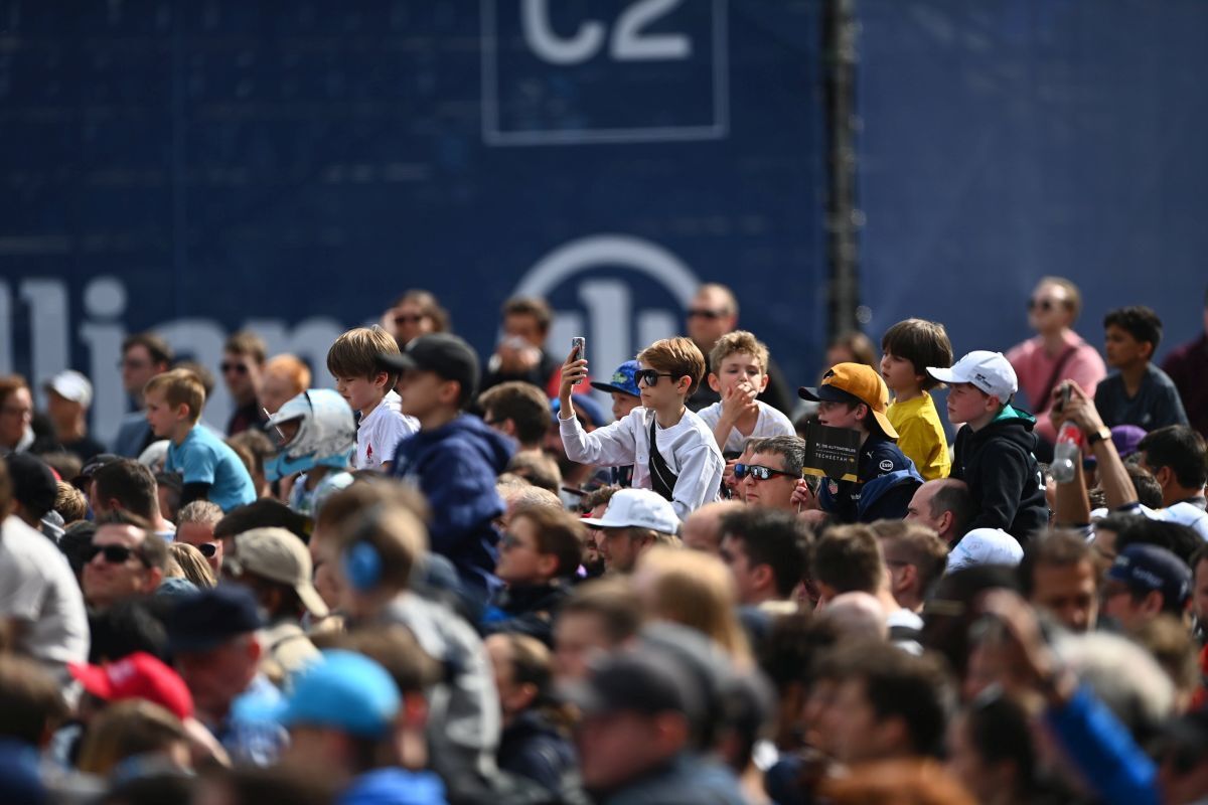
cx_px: 604
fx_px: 13421
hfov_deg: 5.2
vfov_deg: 3.4
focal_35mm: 400
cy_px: 402
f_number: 2.8
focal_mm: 400
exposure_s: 1/5000
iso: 250
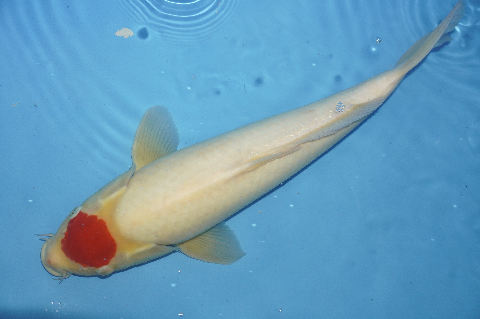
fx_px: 719
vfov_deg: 25.0
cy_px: 160
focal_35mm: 54
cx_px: 240
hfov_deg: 36.9
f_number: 4.5
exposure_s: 1/160
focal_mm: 36
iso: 800
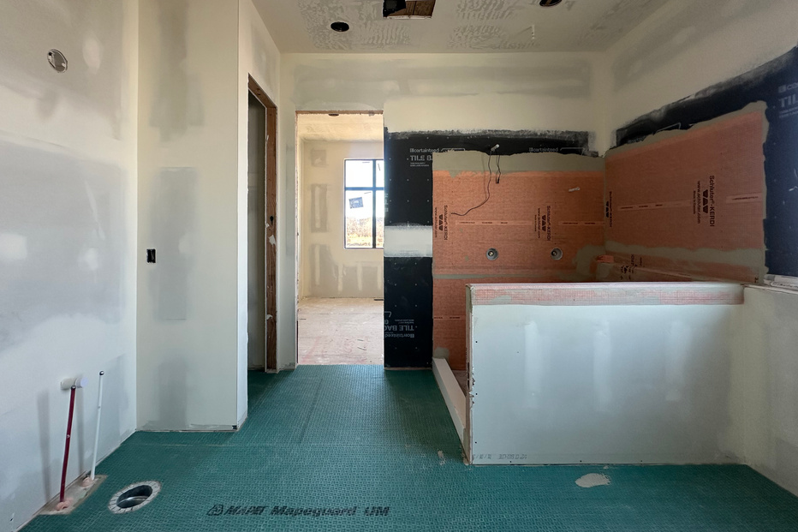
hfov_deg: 96.6
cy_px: 226
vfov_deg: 73.3
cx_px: 377
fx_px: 355
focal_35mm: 16
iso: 160
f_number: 2.2
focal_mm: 2.22
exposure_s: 1/99
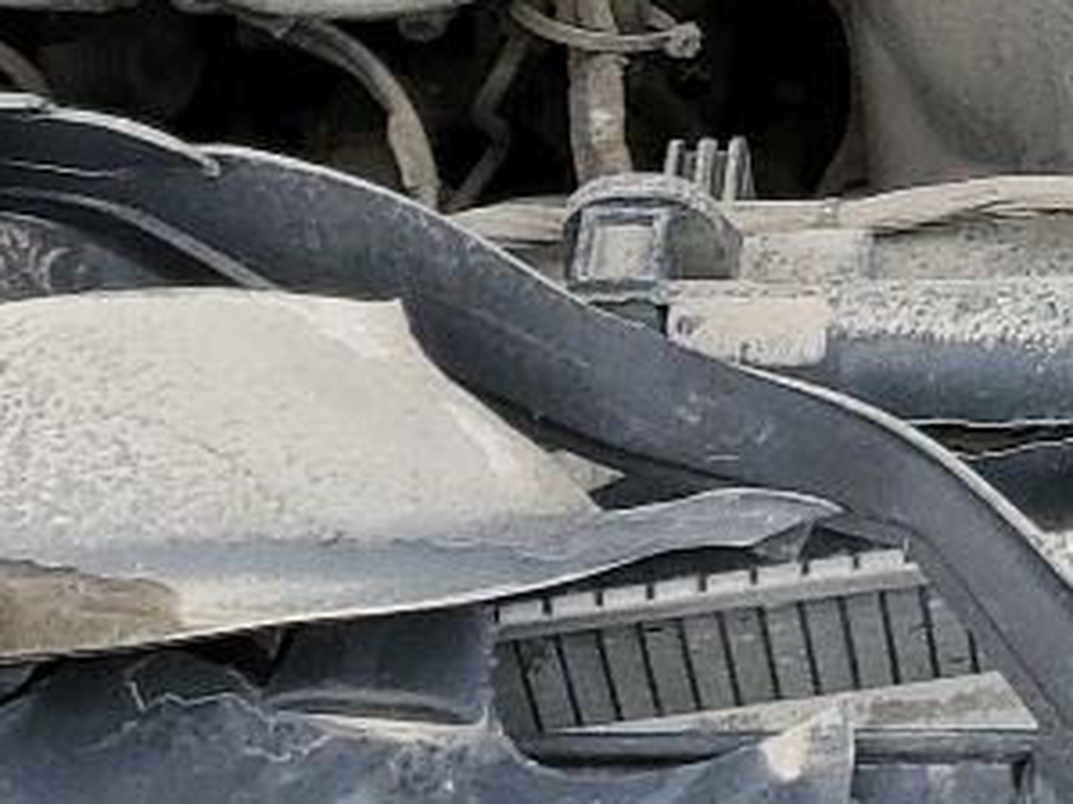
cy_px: -642
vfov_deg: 10.1
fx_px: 4307
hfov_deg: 13.6
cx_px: 1486
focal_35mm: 139
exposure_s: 1/526
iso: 50
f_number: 1.5
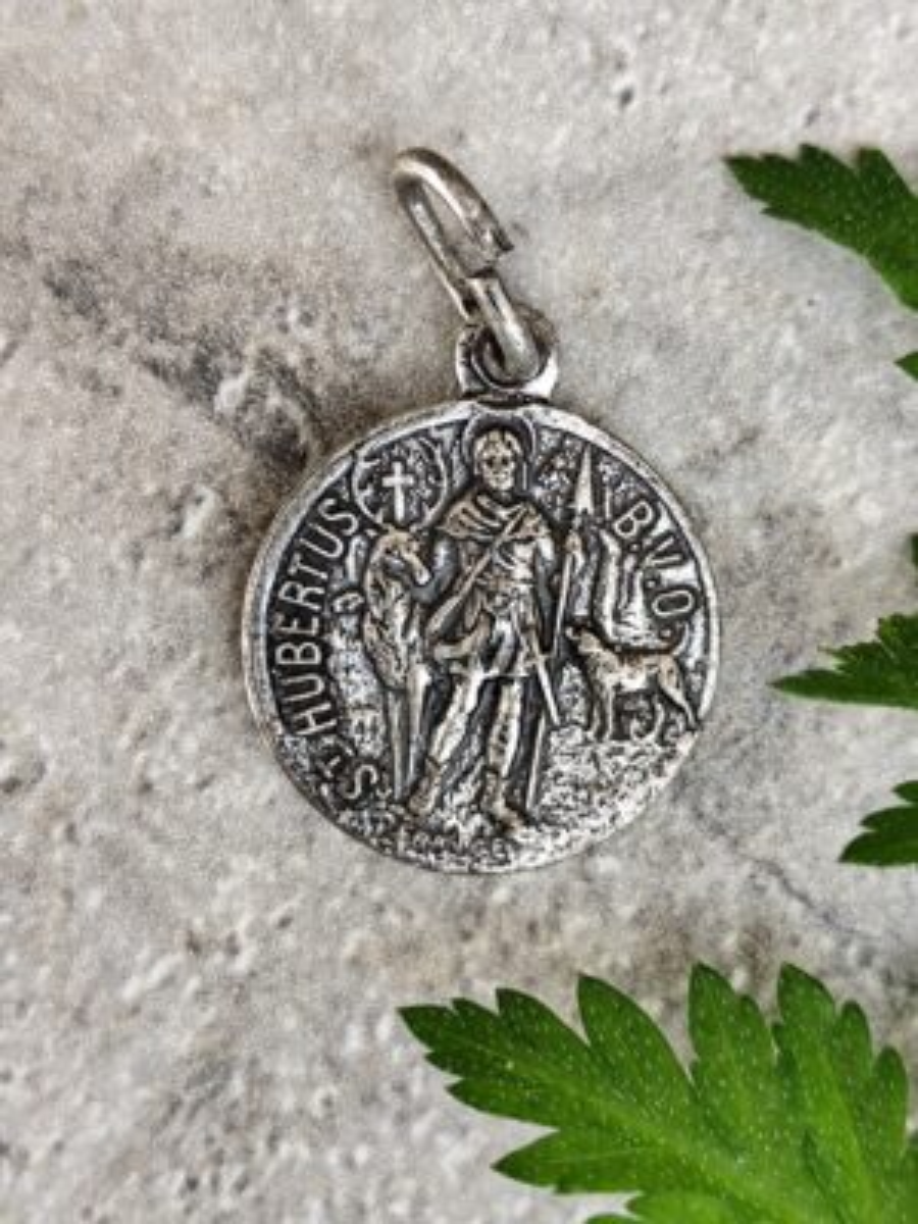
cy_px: 612
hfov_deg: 15.9
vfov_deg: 21.1
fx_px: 3288
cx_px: 459
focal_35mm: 93
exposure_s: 1/100
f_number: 1.65
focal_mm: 6.19
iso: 80
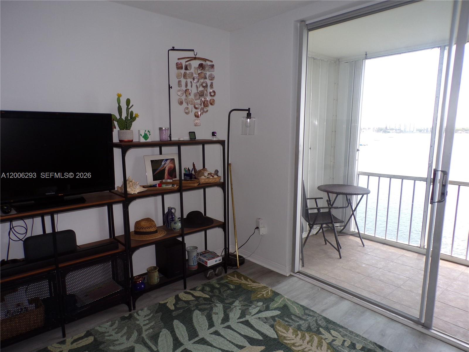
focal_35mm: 24
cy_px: 176
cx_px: 234
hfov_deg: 71.6
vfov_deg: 56.8
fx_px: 325
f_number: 4.3
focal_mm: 4.3
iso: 80
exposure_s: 1/70
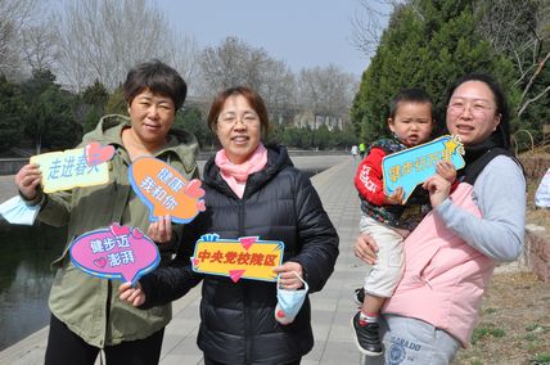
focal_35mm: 51
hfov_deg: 38.9
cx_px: 275
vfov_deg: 26.4
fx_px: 778
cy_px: 182
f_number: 18
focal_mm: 34
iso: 800
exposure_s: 1/320
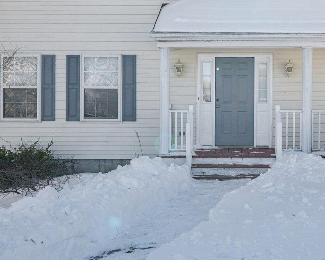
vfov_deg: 23.1
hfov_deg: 29.2
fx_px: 618
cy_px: 20
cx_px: 230
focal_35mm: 64
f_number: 8
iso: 100
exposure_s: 1/320
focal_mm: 26.5
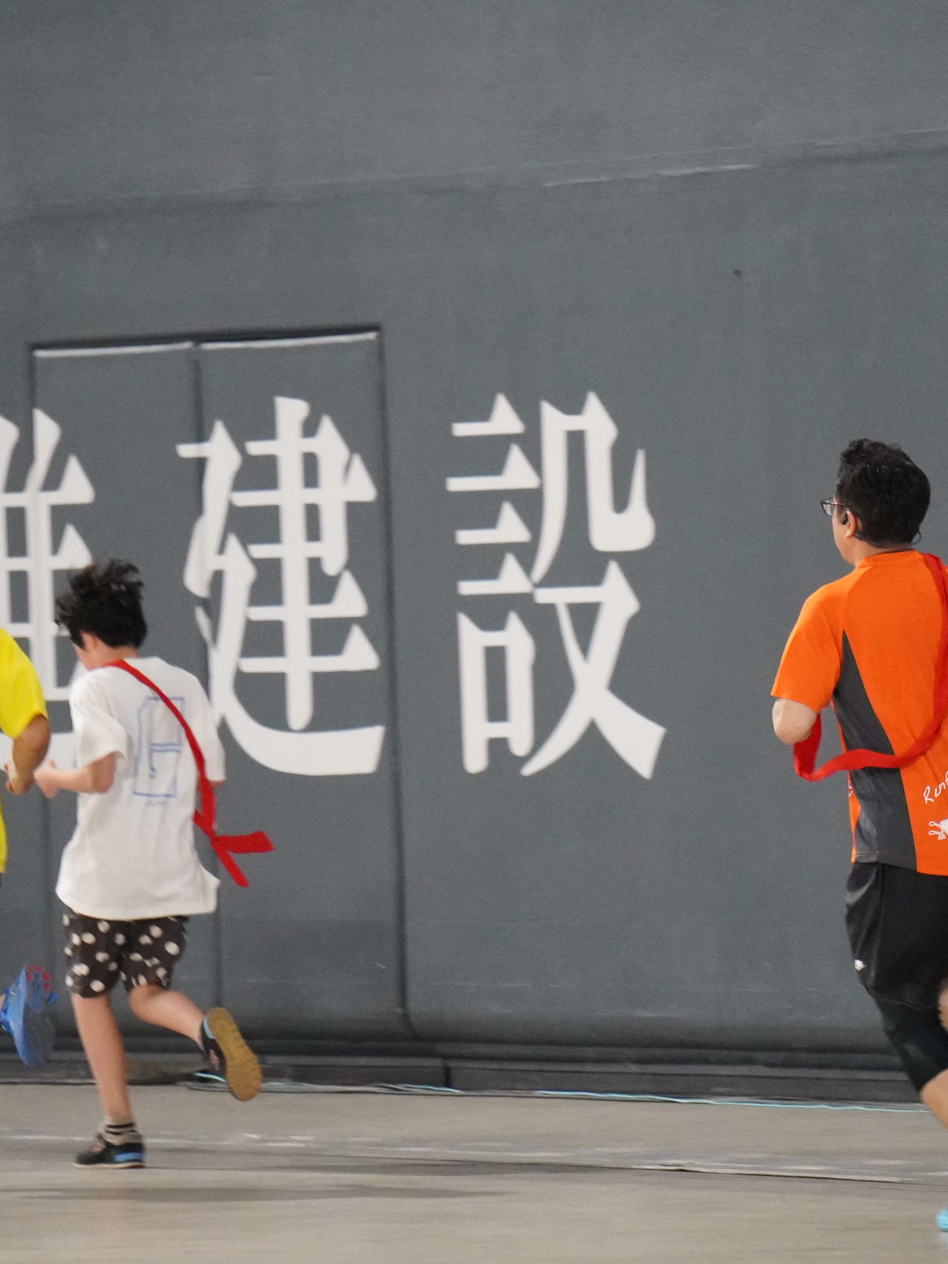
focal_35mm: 336
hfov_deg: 4.4
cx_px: 575
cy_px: 632
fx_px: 12260
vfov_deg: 5.9
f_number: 5.6
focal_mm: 155
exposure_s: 1/250
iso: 6400
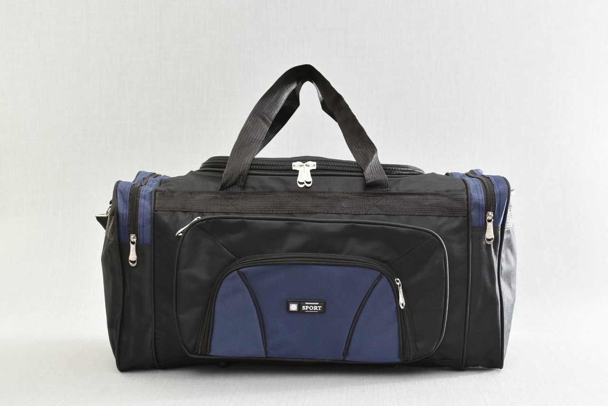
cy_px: 203
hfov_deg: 41.1
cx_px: 304
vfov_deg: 28.1
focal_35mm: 48
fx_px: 811
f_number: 7.1
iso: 100
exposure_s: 1.6
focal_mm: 32
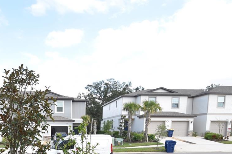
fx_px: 206
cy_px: 153
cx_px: 68
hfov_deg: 56.7
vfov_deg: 37.0
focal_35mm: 32
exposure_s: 1/250
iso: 250
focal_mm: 10
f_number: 8
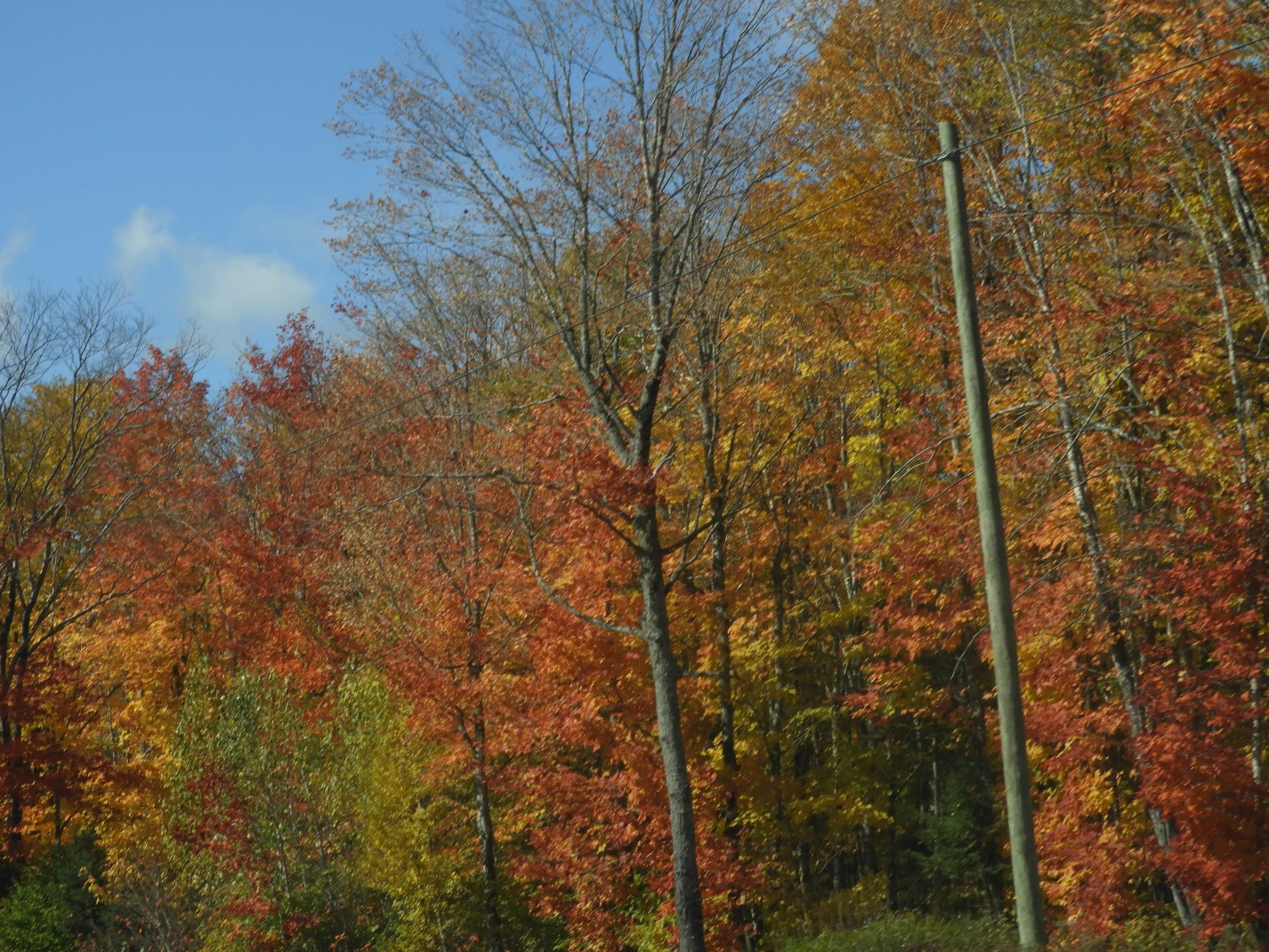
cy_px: 479
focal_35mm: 106
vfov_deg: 14.0
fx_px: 3887
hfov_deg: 18.5
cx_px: 638
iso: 100
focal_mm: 18.8
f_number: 4.8
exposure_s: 1/640
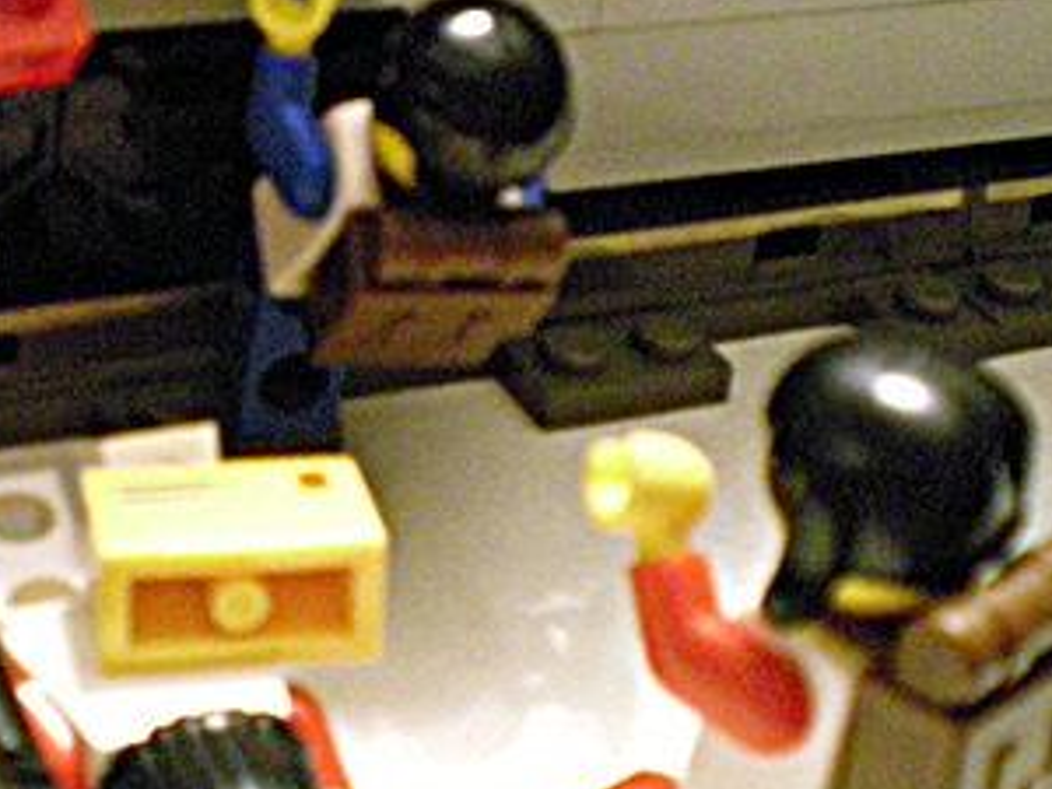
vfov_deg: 18.2
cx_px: 130
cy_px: 259
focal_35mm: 81
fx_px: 2462
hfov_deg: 23.6
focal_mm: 6.3
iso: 800
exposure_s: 1/12.8
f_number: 3.1
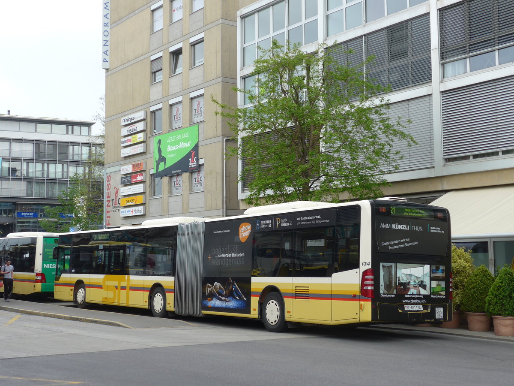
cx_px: 257
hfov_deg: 36.8
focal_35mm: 52
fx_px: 772
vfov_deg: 28.0
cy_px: 193
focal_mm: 10.7
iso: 80
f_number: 3.3
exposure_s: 1/250
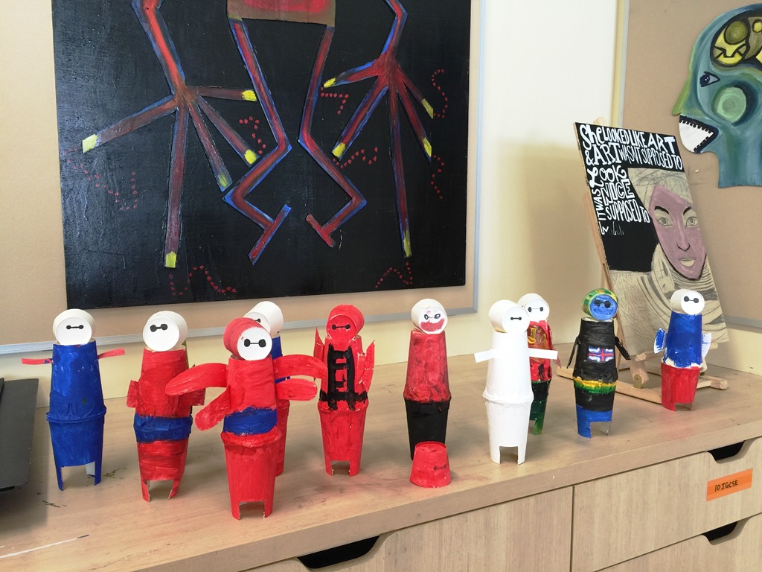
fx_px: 638
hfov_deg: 61.7
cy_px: 286
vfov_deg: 48.2
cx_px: 381
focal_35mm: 29
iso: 32
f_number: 2.2
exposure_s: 1/15
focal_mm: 4.15
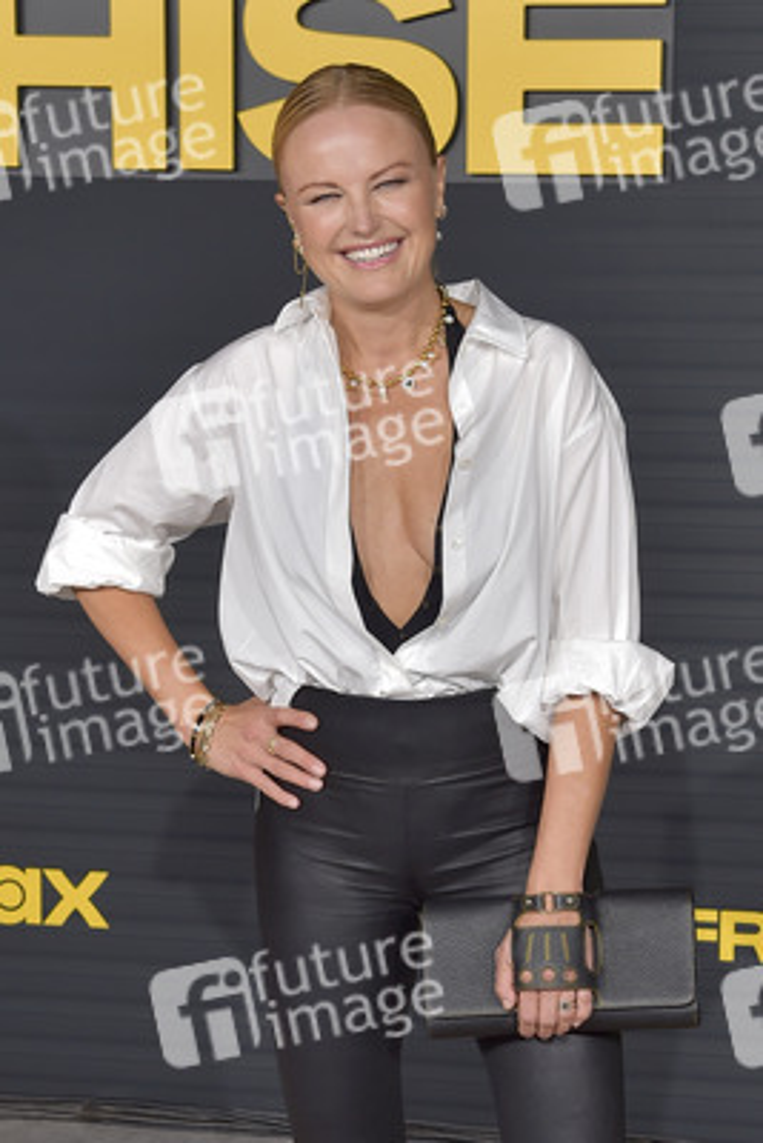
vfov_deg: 41.1
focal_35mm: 48
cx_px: 382
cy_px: 572
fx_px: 1525
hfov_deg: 28.1
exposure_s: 1/250
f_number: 6.3
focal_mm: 48
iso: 320
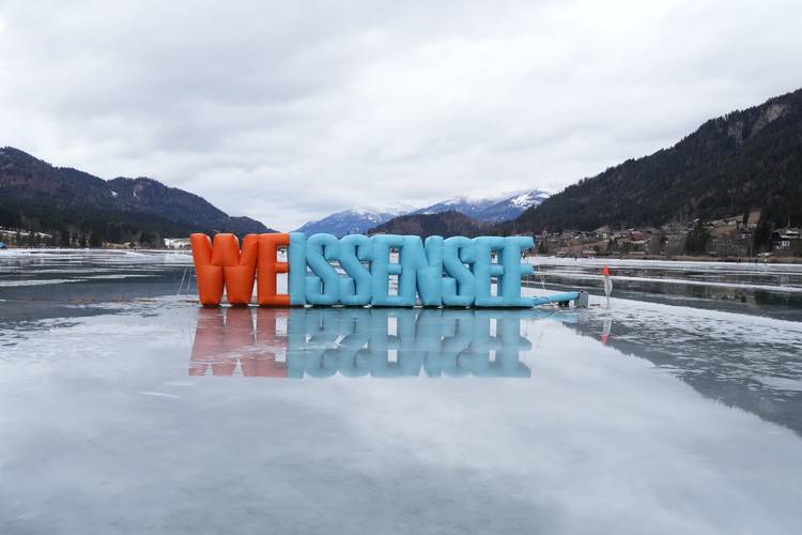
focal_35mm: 34
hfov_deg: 55.8
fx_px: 757
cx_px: 401
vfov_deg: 38.9
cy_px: 268
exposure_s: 1/1000
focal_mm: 34
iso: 3200
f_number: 11
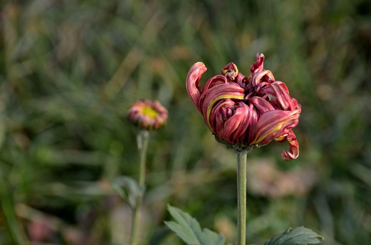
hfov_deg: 6.9
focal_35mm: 300
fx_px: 3085
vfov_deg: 4.6
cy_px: 122
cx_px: 186
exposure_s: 1/400
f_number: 8
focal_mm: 200
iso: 400
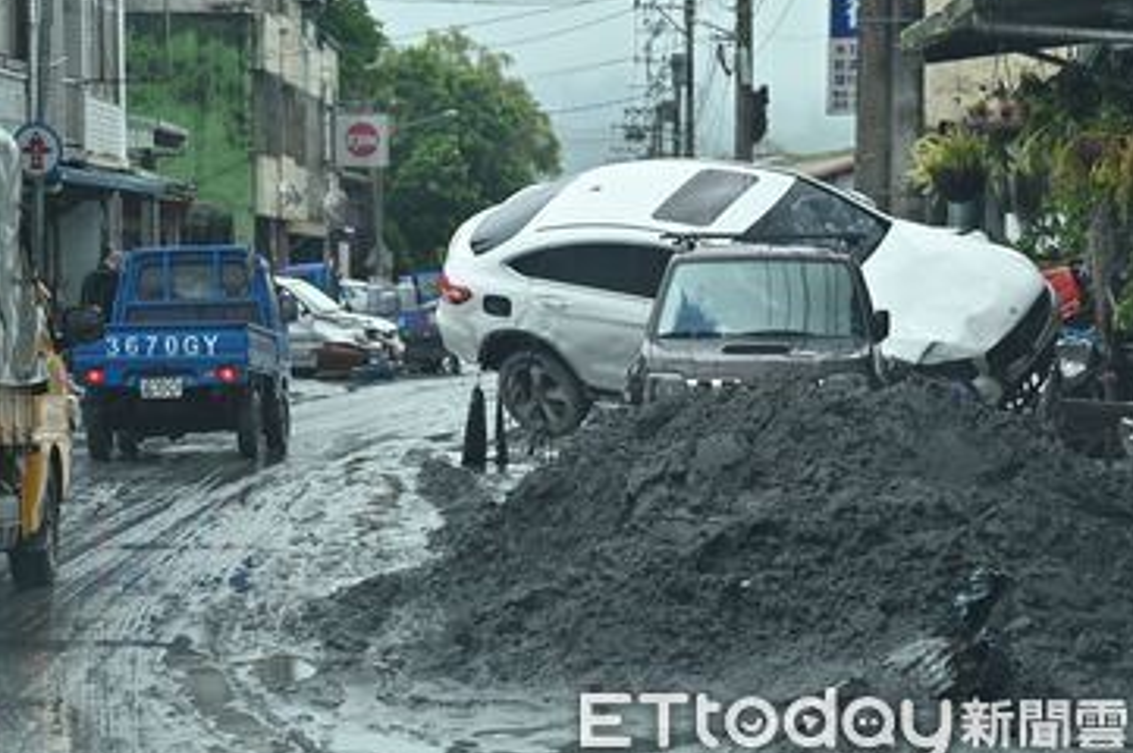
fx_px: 3836
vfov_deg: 11.2
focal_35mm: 122
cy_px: 367
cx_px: 524
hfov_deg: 16.8
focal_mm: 110
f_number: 5.6
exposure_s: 1/250
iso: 500
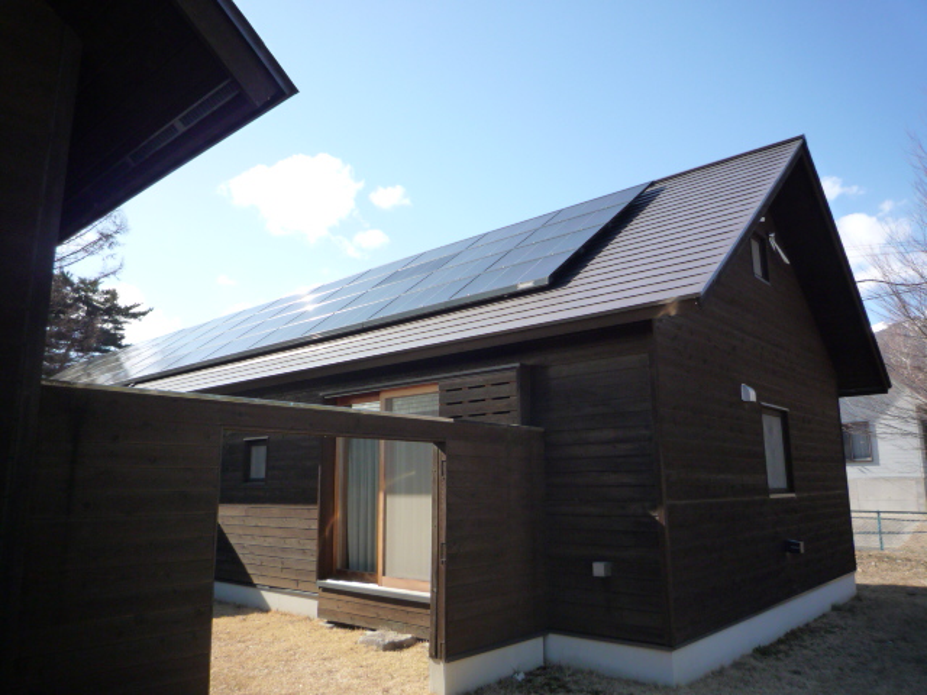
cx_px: 464
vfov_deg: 54.9
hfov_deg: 69.4
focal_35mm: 25
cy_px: 348
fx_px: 669
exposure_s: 1/500
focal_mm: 4.4
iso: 160
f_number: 3.5
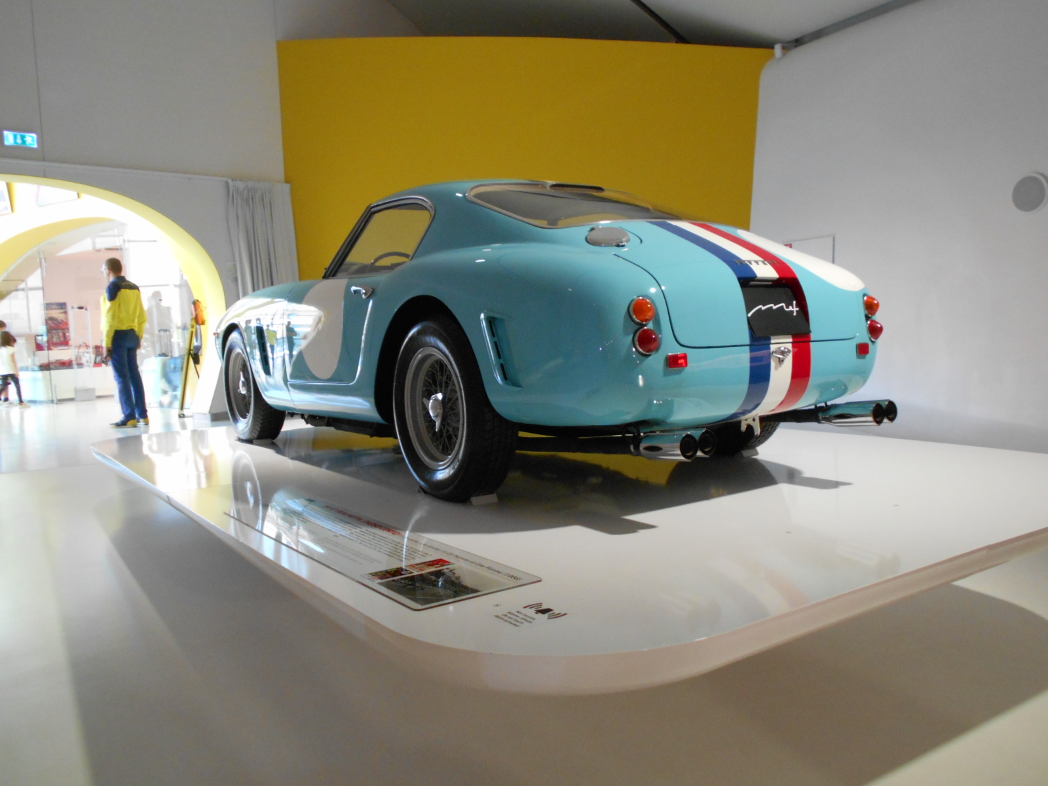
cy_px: 393
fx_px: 908
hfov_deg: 60.0
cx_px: 524
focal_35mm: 30
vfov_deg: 46.8
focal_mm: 5.1
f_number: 3.4
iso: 360
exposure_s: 1/30
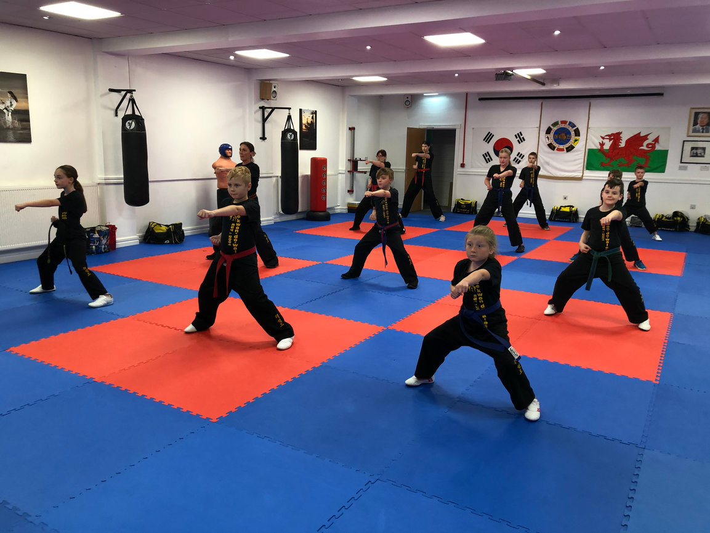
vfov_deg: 49.8
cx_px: 355
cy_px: 266
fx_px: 574
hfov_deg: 63.4
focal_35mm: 28
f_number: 1.8
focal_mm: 4
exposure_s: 1/17
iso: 32
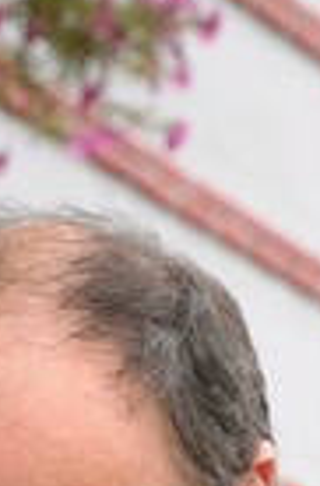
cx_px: 109
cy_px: 947
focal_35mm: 327
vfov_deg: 6.2
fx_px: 4393
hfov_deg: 4.2
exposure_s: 1/125
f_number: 7.1
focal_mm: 50
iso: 320
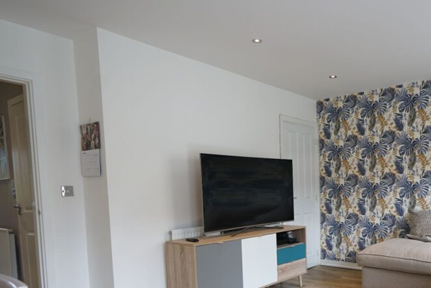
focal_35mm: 29
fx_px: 347
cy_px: 215
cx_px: 323
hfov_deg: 60.2
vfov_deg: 43.6
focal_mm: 16
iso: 400
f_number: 4
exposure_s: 1/60
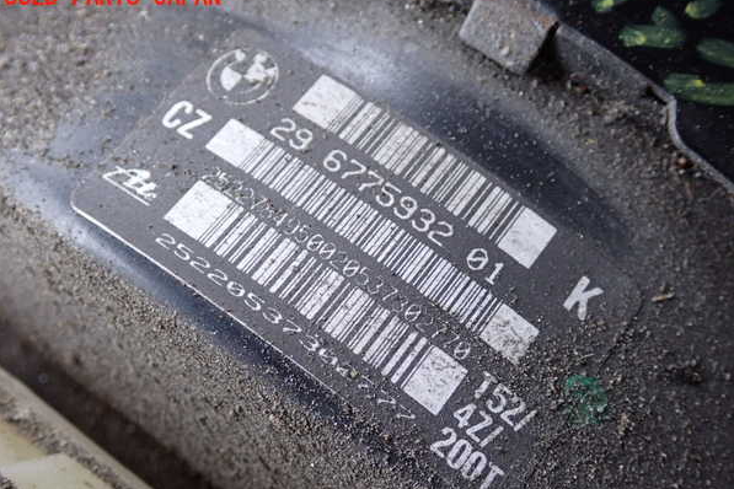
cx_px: 366
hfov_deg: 42.7
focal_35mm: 46
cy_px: 258
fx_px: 938
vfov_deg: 29.2
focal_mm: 7.84
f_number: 2.9
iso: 800
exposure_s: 1/125
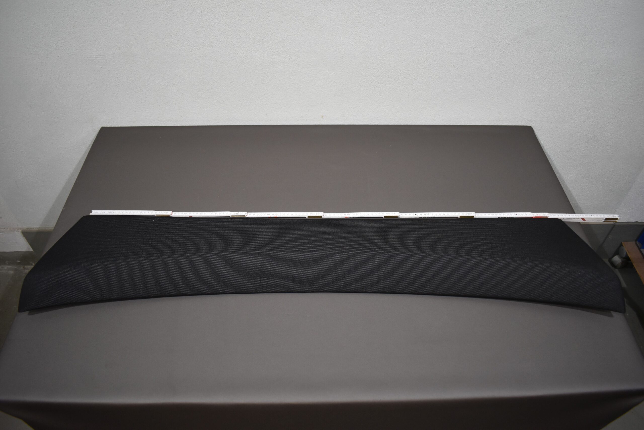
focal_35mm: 27
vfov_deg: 47.9
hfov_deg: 67.4
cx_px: 322
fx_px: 483
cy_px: 215
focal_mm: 18
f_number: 3.5
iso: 800
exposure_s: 1/250
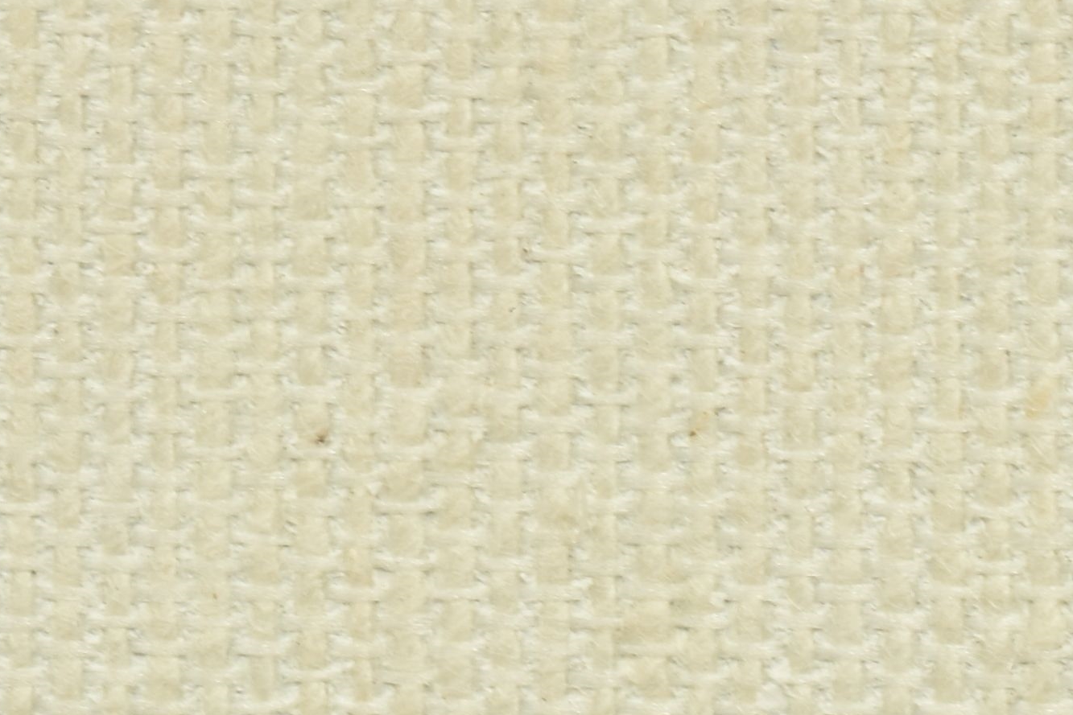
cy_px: -711
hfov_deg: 5.6
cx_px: 548
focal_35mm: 371
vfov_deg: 3.7
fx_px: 11066
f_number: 9
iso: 100
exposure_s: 1/100
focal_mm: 55
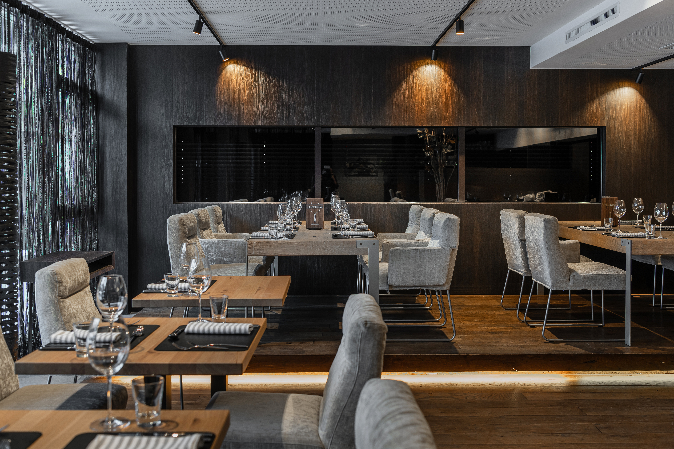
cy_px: 224
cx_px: 337
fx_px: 711
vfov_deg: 35.1
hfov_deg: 50.7
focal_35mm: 38
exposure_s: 1/4
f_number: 4.8
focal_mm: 38
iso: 140
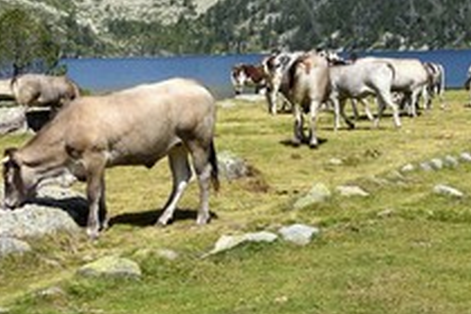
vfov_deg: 15.0
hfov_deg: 22.2
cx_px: 66
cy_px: 22
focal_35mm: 90
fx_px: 1177
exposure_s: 1/250
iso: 200
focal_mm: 45
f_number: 11
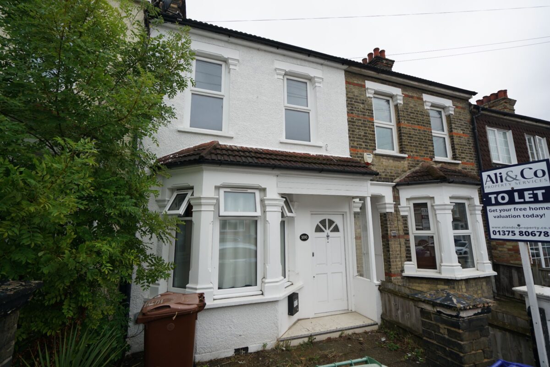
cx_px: 275
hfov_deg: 96.7
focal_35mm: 16
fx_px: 245
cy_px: 184
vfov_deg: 73.8
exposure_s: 1/160
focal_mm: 16
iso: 160
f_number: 4
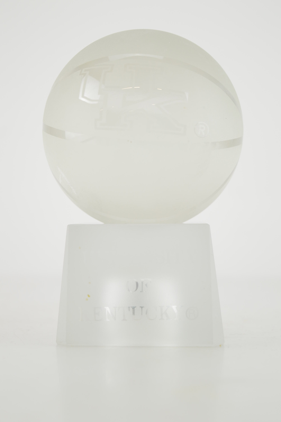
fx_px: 809
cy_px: 211
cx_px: 140
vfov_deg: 29.3
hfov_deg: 19.7
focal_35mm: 69
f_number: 5.6
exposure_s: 1/60
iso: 400
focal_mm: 46
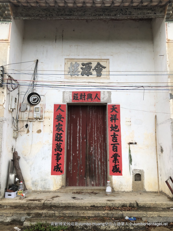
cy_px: 116
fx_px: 187
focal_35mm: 28
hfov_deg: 49.7
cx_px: 86
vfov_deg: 63.4
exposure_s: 1/378
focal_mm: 3.99
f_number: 1.8
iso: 20
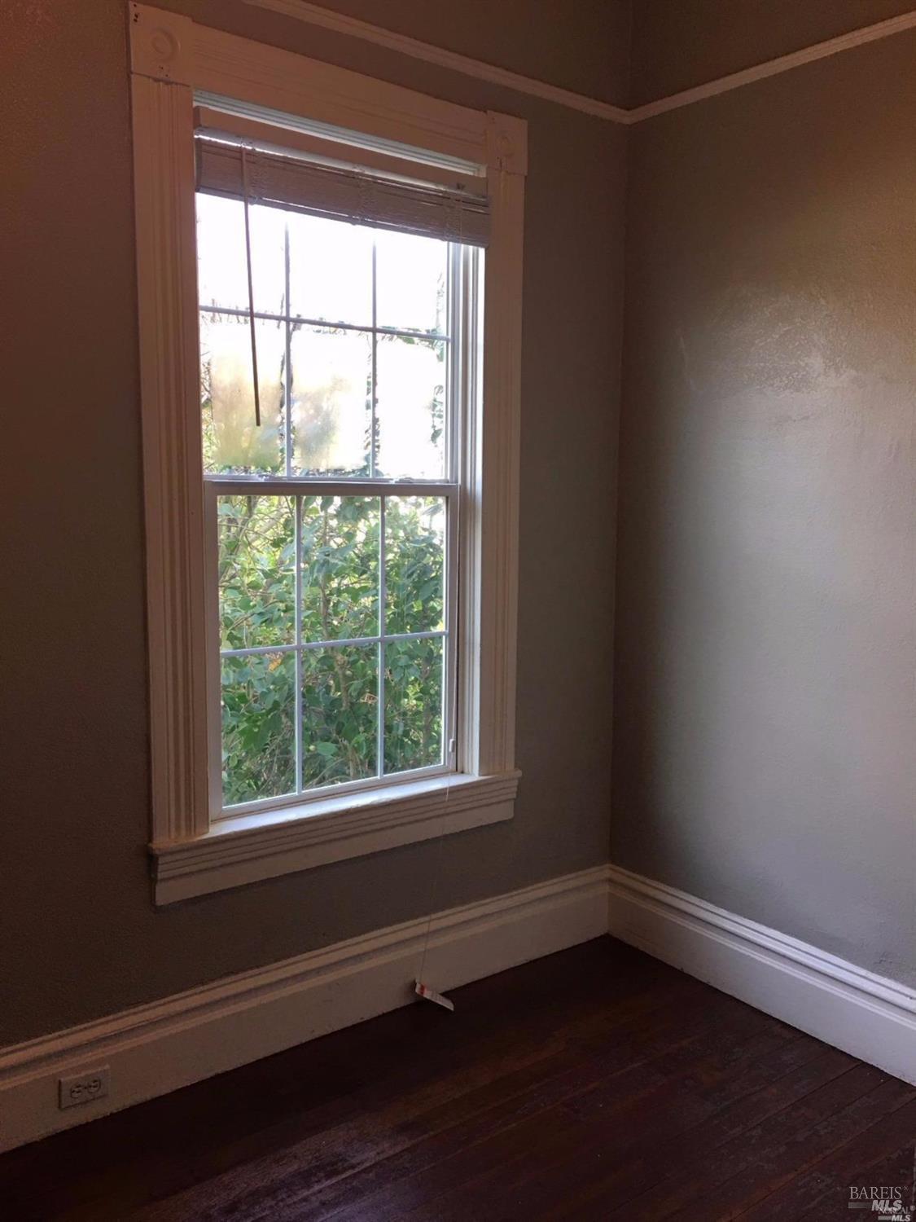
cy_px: 611
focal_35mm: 29
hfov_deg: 48.2
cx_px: 458
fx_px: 1023
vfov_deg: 61.7
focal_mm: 4.15
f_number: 2.2
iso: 32
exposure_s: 1/30
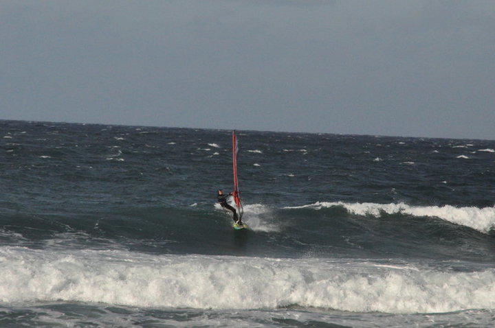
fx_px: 4119
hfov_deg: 6.9
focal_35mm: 300
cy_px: 164
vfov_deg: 4.6
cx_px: 248
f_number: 18
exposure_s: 1/4000
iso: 3200
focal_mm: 200
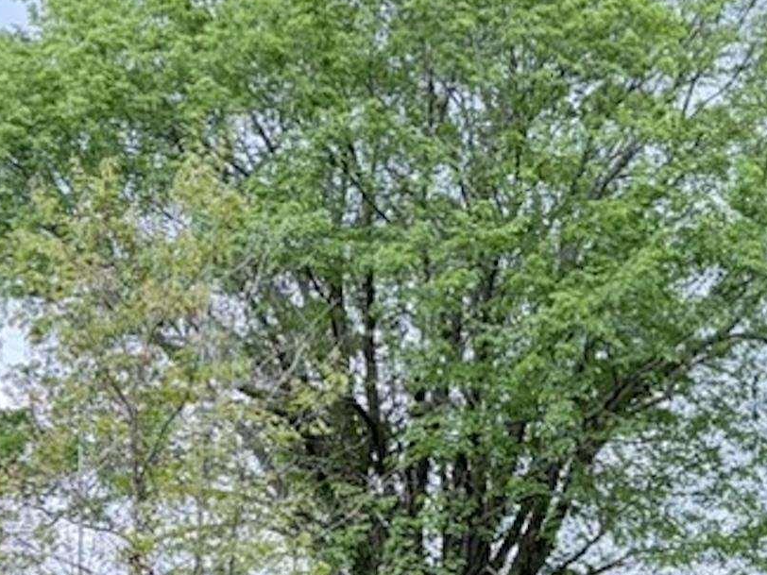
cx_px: 924
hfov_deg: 22.0
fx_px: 1817
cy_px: 793
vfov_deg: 16.7
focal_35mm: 82
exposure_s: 1/489
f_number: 1.6
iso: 64
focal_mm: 5.96
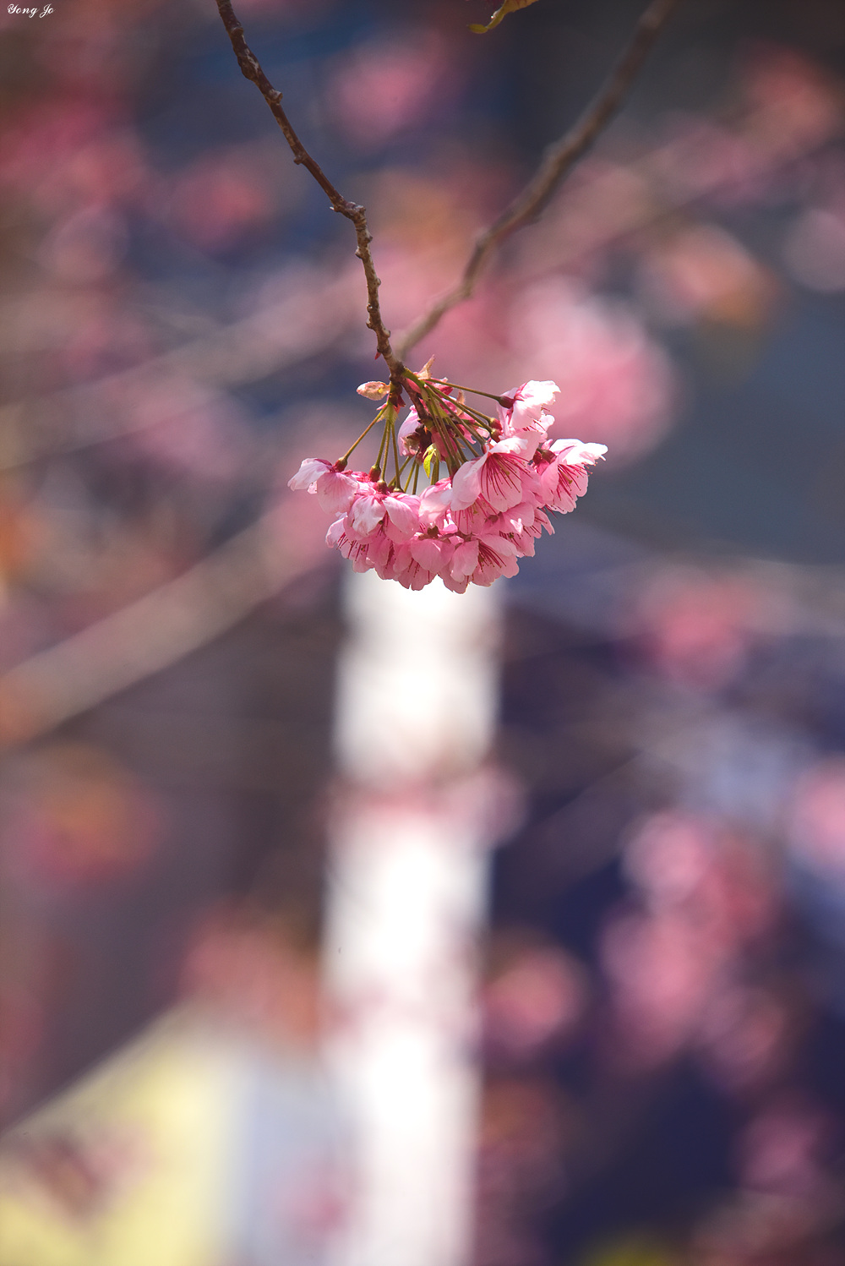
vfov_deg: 4.1
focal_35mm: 500
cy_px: 633
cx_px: 422
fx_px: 17587
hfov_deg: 2.8
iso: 1000
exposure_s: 1/1000
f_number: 10
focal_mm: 500
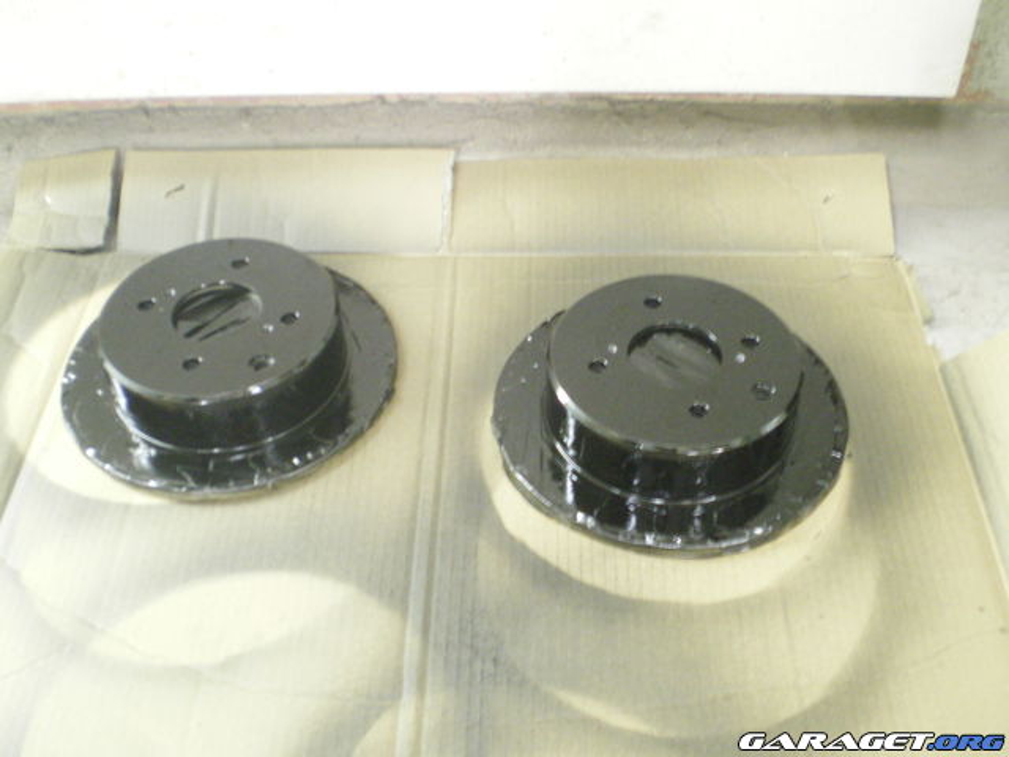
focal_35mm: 38
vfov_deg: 37.7
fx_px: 1108
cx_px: 504
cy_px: 378
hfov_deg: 49.0
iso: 400
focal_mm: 6.3
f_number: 3.1
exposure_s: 1/6
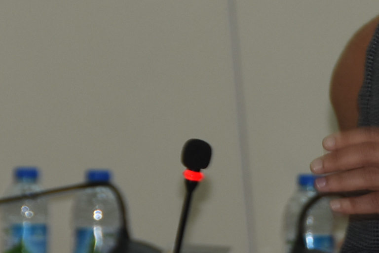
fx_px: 8310
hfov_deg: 2.6
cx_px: 276
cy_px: -39
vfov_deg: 1.7
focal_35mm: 789
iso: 400
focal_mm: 135
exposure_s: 1/60
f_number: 5.6
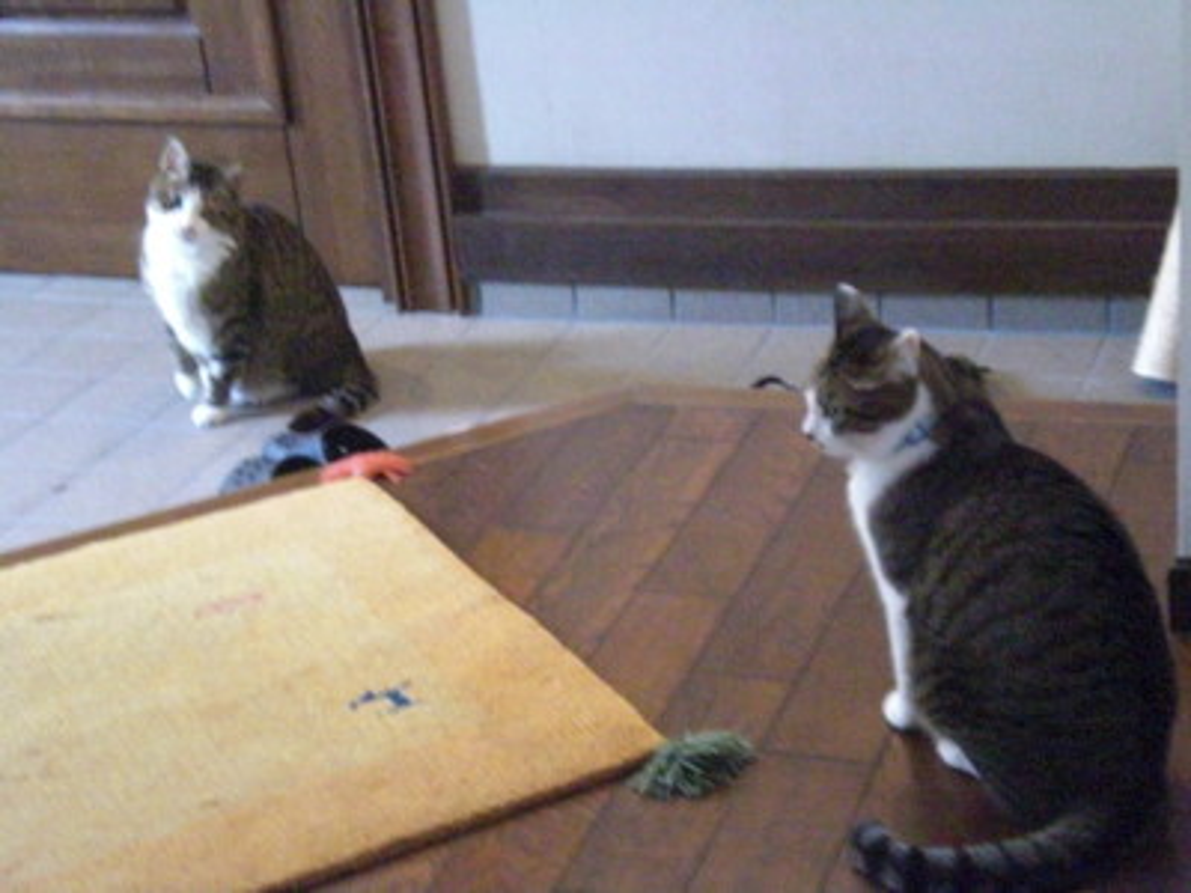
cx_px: 596
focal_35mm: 75
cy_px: 446
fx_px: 2580
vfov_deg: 19.6
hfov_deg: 26.0
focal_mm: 12.47
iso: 1600
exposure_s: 1/8
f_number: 4.5
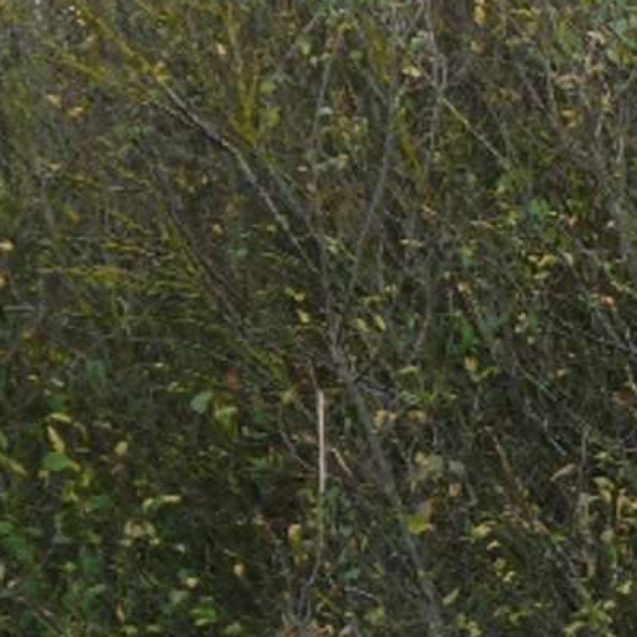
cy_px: 881
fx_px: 5892
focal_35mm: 283
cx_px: 913
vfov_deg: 6.1
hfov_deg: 6.1
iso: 80
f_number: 4
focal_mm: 10.3
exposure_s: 1/80
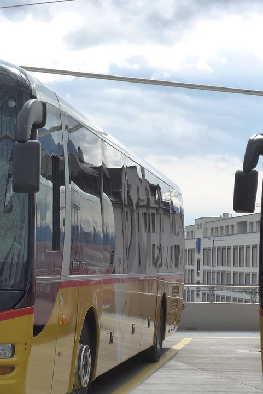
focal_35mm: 90
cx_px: -57
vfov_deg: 22.6
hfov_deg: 14.7
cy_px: 230
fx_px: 986
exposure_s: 1/1300
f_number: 3.3
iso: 160
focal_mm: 10.7
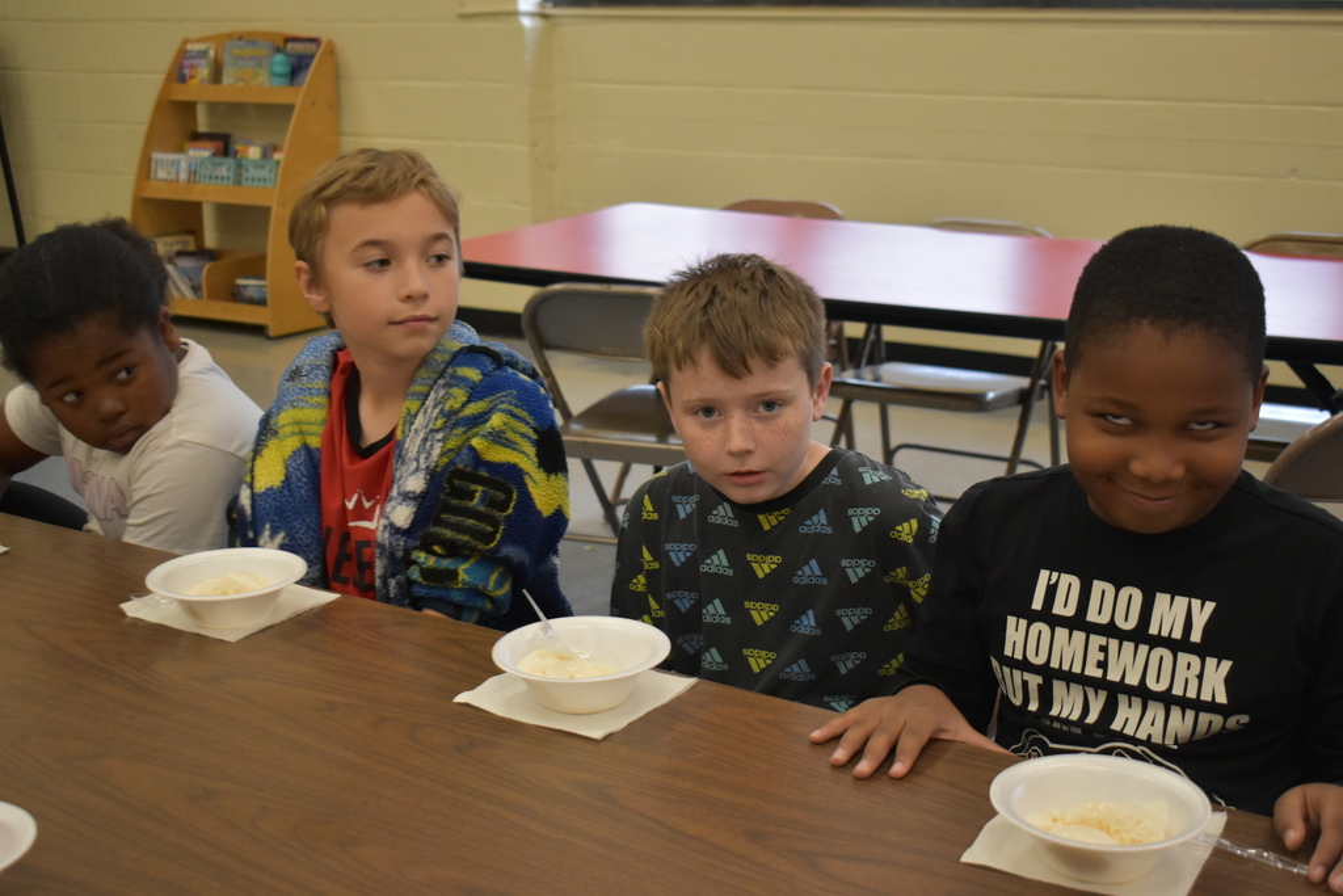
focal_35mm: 48
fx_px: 1791
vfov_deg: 28.1
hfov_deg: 41.1
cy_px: 448
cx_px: 672
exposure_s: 1/125
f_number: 4.5
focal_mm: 32
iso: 1800
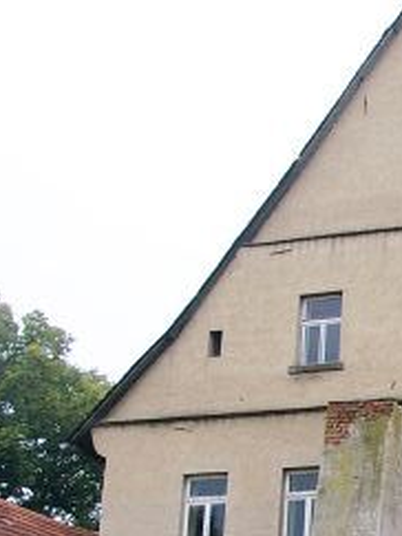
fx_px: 1736
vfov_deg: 17.3
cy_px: 472
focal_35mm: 112
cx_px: 543
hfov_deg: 12.7
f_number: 4
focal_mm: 7.13
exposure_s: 1/119
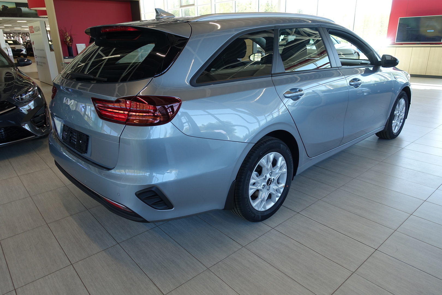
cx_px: 221
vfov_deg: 53.1
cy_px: 148
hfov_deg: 73.7
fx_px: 295
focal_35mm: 24
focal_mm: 8.8
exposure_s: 1/80
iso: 125
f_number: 3.2
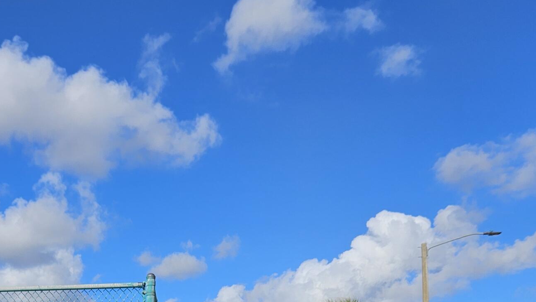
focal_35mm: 58
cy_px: 405
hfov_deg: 34.2
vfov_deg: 19.0
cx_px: 65
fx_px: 824
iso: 25
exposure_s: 1/3521
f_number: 1.8
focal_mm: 5.4
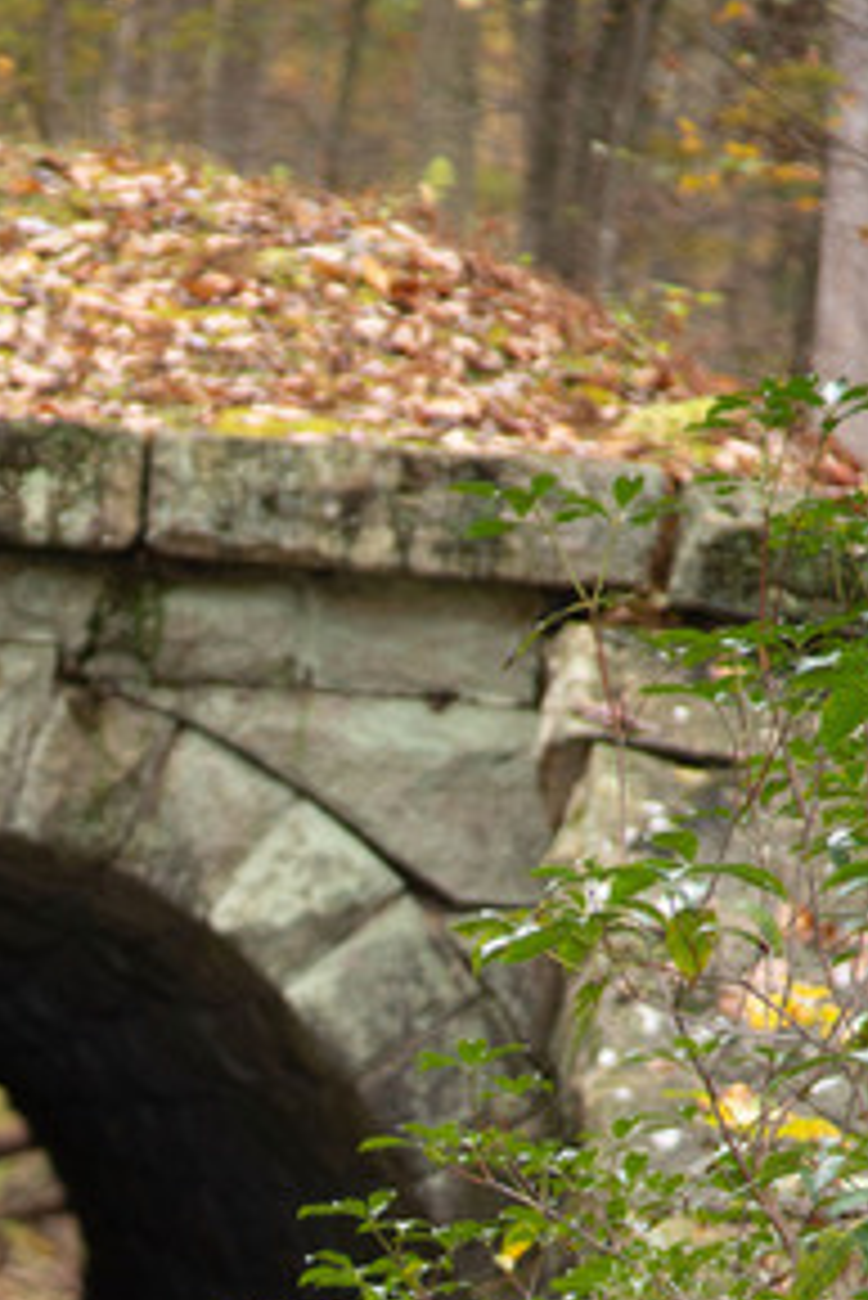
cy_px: 1723
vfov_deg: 5.3
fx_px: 13979
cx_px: -175
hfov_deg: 3.5
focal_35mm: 387
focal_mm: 140
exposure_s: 1/125
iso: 800
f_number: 7.1
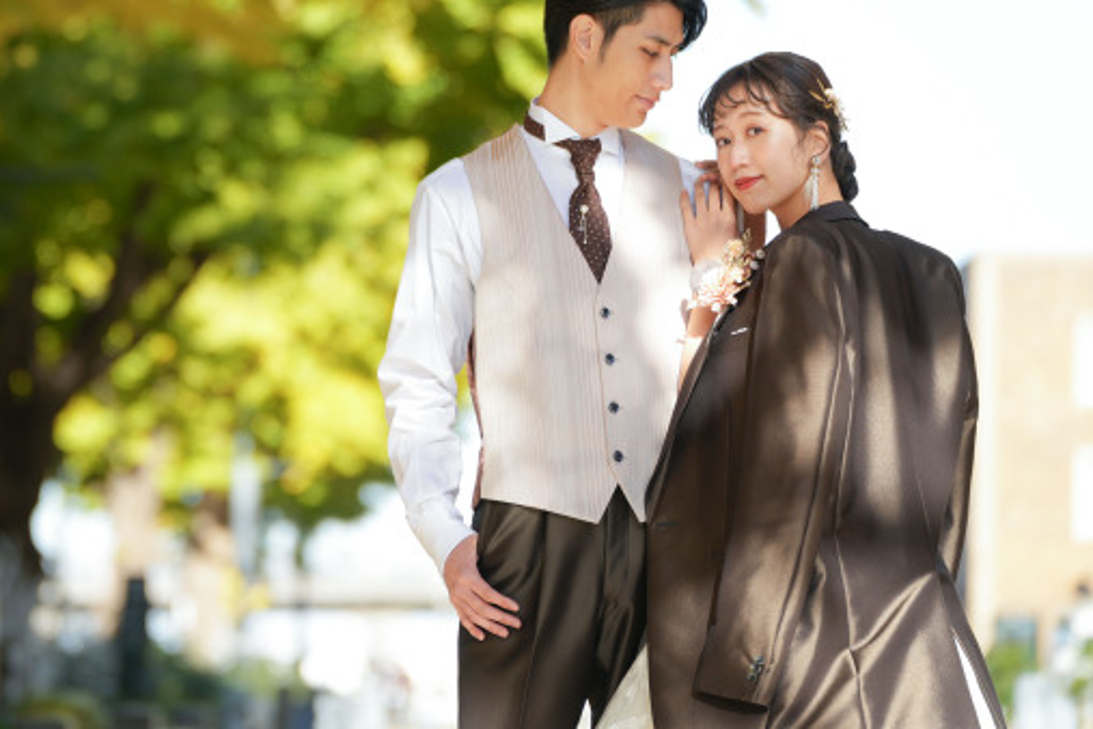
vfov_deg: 7.2
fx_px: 5799
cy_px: 200
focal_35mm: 191
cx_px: 395
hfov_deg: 10.8
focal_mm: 121
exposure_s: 1/1000
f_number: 2.8
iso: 160
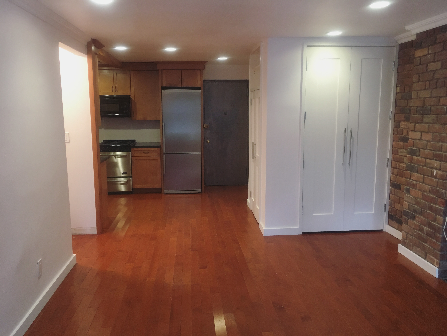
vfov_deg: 48.2
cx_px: 224
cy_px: 168
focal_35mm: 29
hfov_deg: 61.7
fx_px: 374
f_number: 2.2
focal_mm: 4.15
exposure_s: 1/15
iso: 64
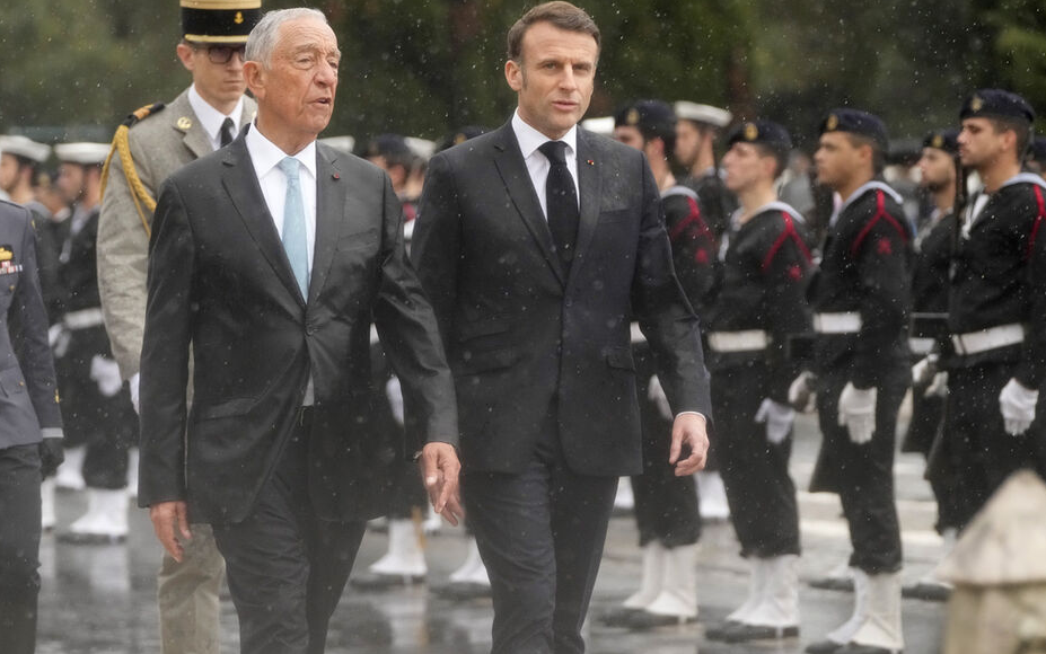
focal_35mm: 211
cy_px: 312
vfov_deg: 6.2
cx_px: 524
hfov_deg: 9.9
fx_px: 6017
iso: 5000
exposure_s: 1/1600
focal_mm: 206
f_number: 5.6
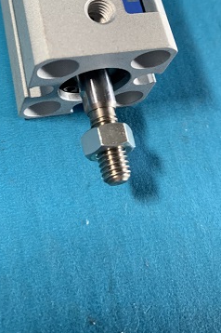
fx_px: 563
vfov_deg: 29.9
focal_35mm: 61
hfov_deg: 22.1
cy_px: -23
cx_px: 74
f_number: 1.8
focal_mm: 4.25
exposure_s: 1/60
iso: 160
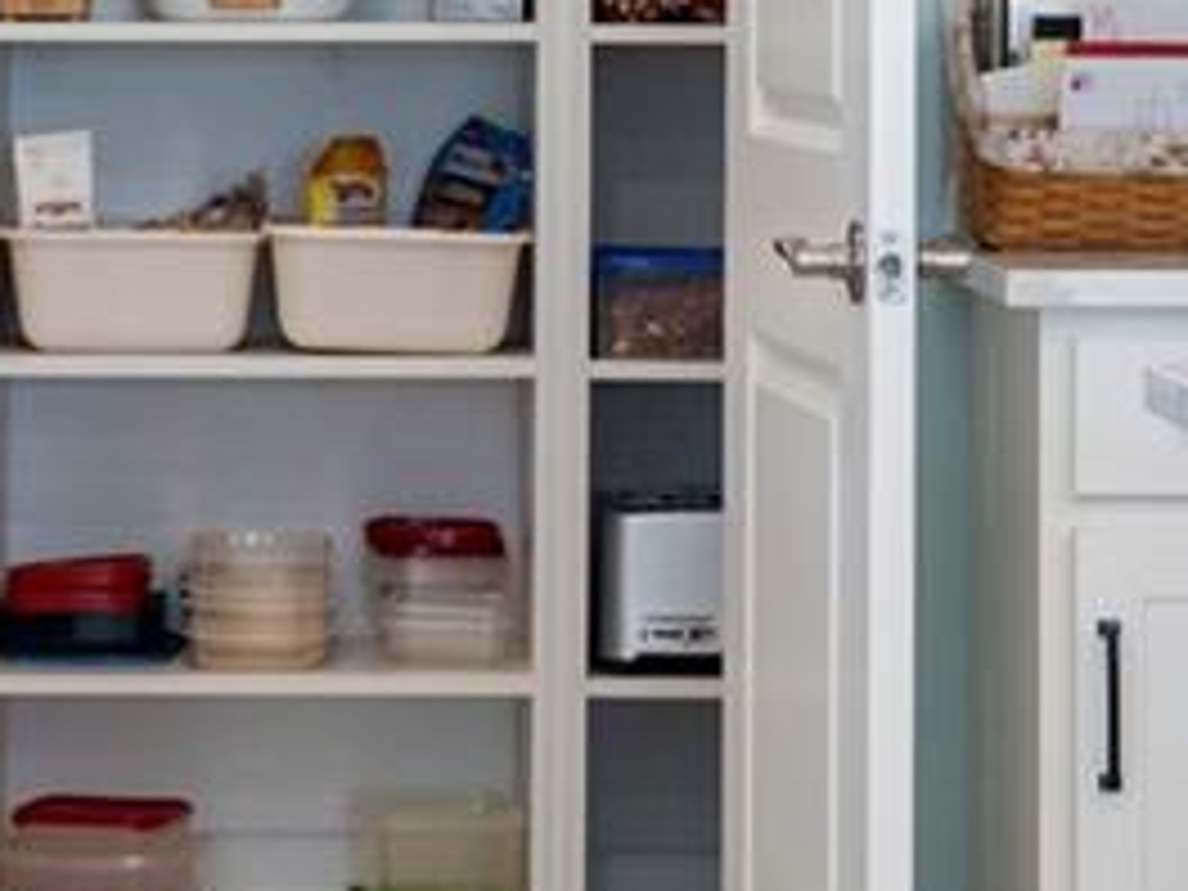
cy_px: 191
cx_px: 252
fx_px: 6006
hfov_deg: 11.3
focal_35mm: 175
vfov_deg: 8.5
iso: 640
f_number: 4.5
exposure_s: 1/30
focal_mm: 20
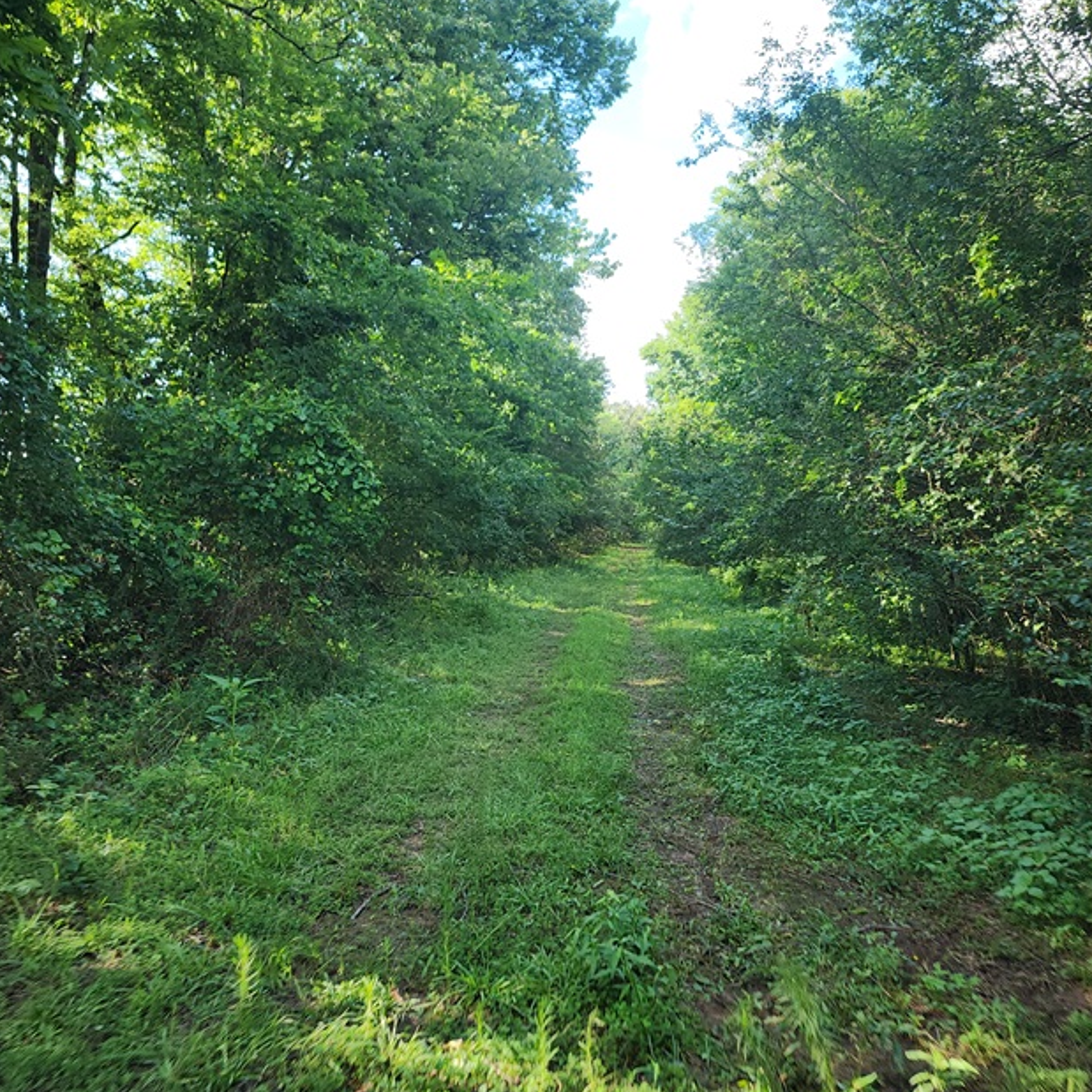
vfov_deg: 57.3
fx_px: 999
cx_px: 559
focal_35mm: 28
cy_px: 565
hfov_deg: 57.3
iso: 12
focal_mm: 6.4
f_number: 1.8
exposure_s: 1/120
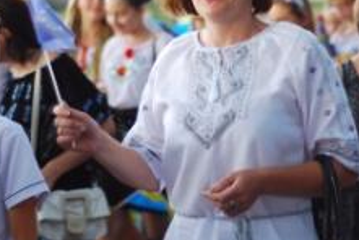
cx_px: 213
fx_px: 1518
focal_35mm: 152
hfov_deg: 13.5
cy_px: 31
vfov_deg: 9.0
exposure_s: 1/100
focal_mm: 50
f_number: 1.8
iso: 100
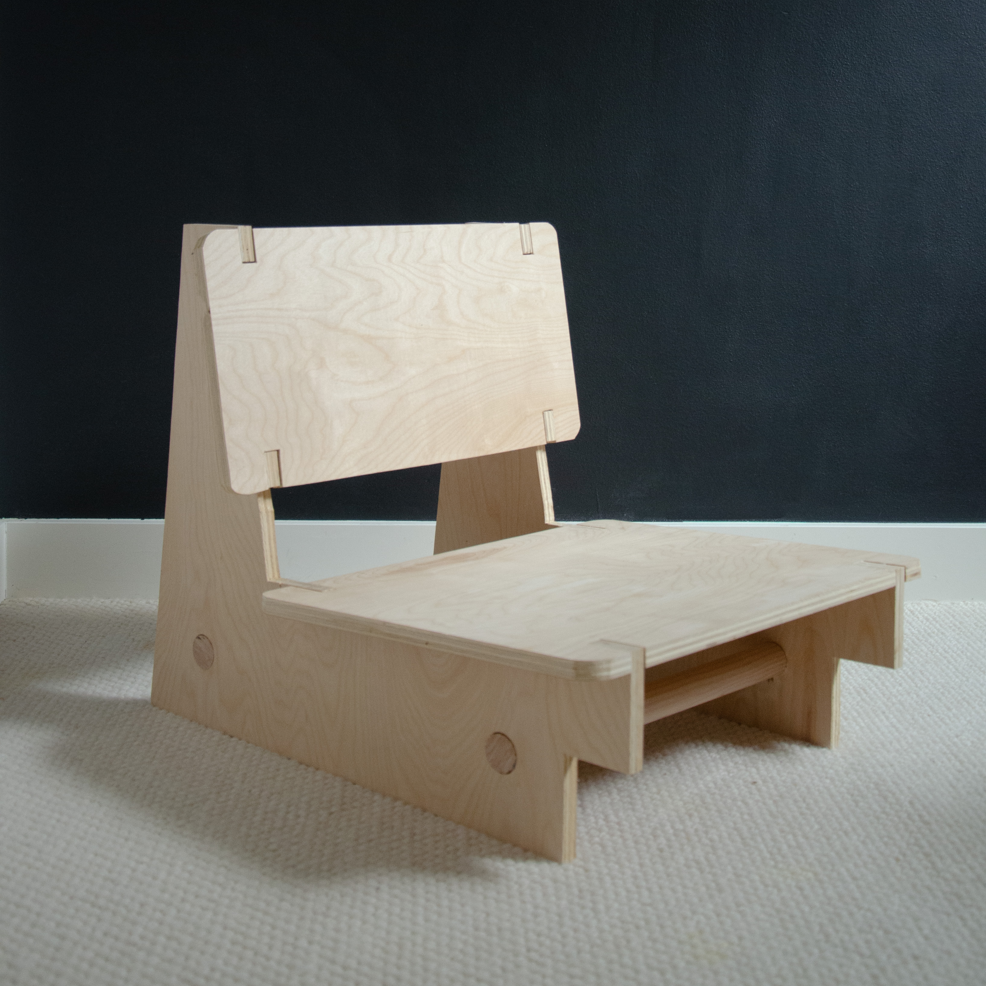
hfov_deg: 34.0
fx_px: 1611
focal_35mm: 50
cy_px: 266
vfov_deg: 33.5
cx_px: 493
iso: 1250
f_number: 4
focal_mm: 26
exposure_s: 1/13
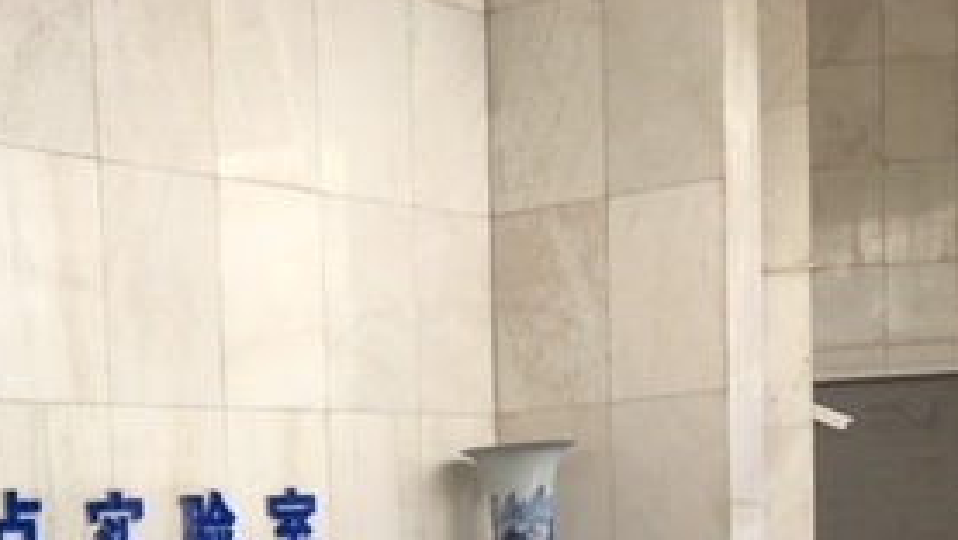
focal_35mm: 73
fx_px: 1855
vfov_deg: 15.5
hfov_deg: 26.8
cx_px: -76
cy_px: 762
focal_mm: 4.15
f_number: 2.2
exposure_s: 1/50
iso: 25
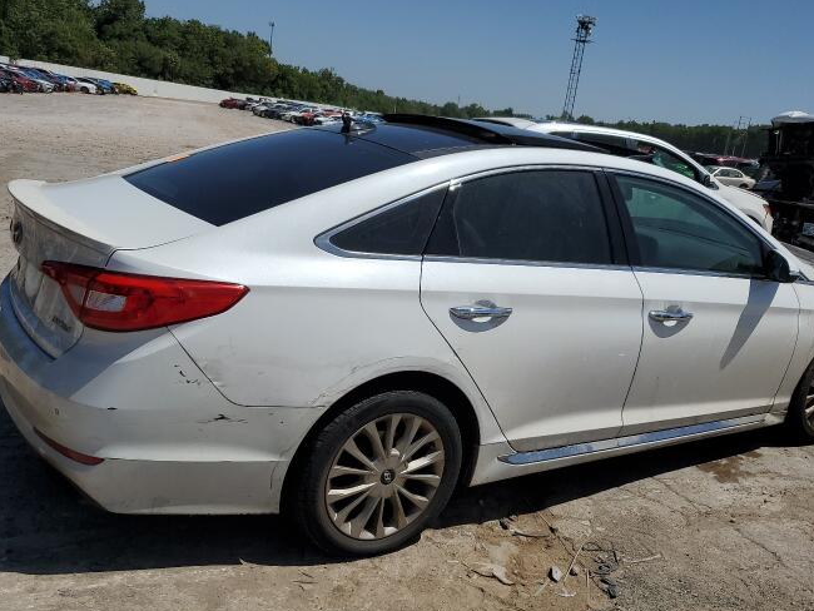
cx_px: 438
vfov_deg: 44.1
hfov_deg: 56.7
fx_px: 753
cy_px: 352
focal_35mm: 32
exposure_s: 1/10000
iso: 52
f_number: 1.5
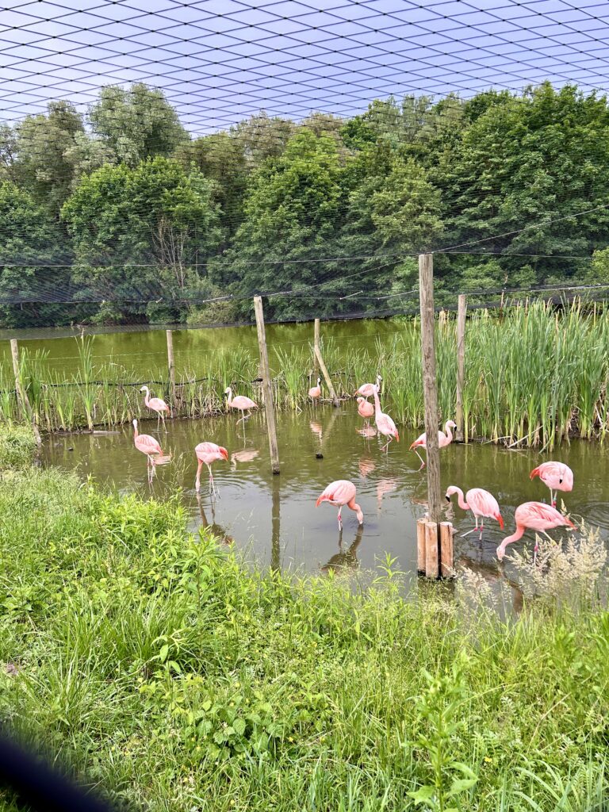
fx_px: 610
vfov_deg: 67.3
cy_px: 406
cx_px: 304
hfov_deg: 53.1
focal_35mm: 26
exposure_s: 1/190
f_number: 1.5
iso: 40
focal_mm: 5.7
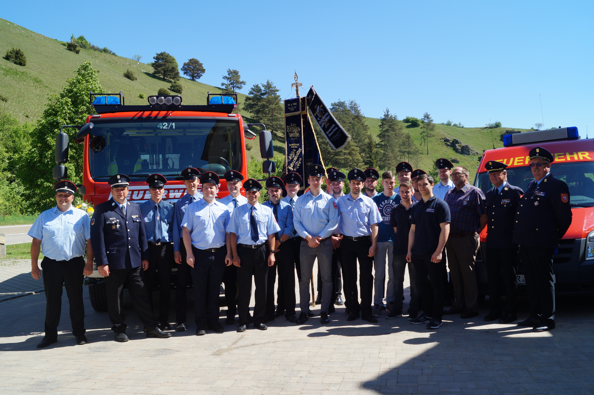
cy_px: 198
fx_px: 495
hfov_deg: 62.0
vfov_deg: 43.6
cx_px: 297
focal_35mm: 30
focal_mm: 20
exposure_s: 1/125
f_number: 9
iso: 100
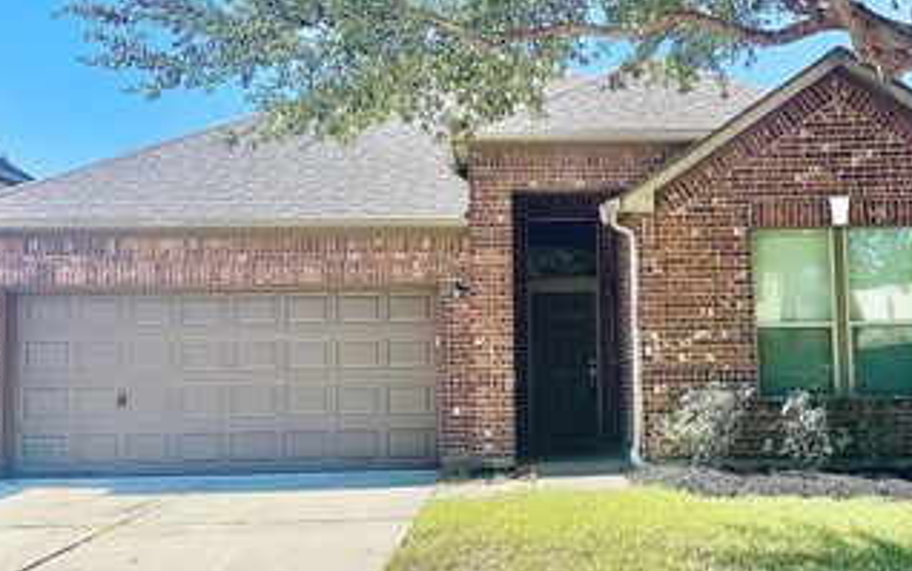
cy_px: 283
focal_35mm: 40
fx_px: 995
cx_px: 556
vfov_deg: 32.0
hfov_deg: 48.9
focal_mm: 6.76
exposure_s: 1/1949
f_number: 1.78
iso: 80
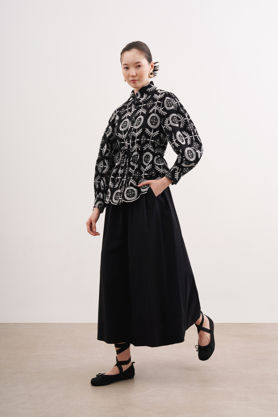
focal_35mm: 56
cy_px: 208
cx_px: 139
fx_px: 649
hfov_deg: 24.2
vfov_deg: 35.6
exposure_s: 1/160
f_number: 11
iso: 400
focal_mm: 56
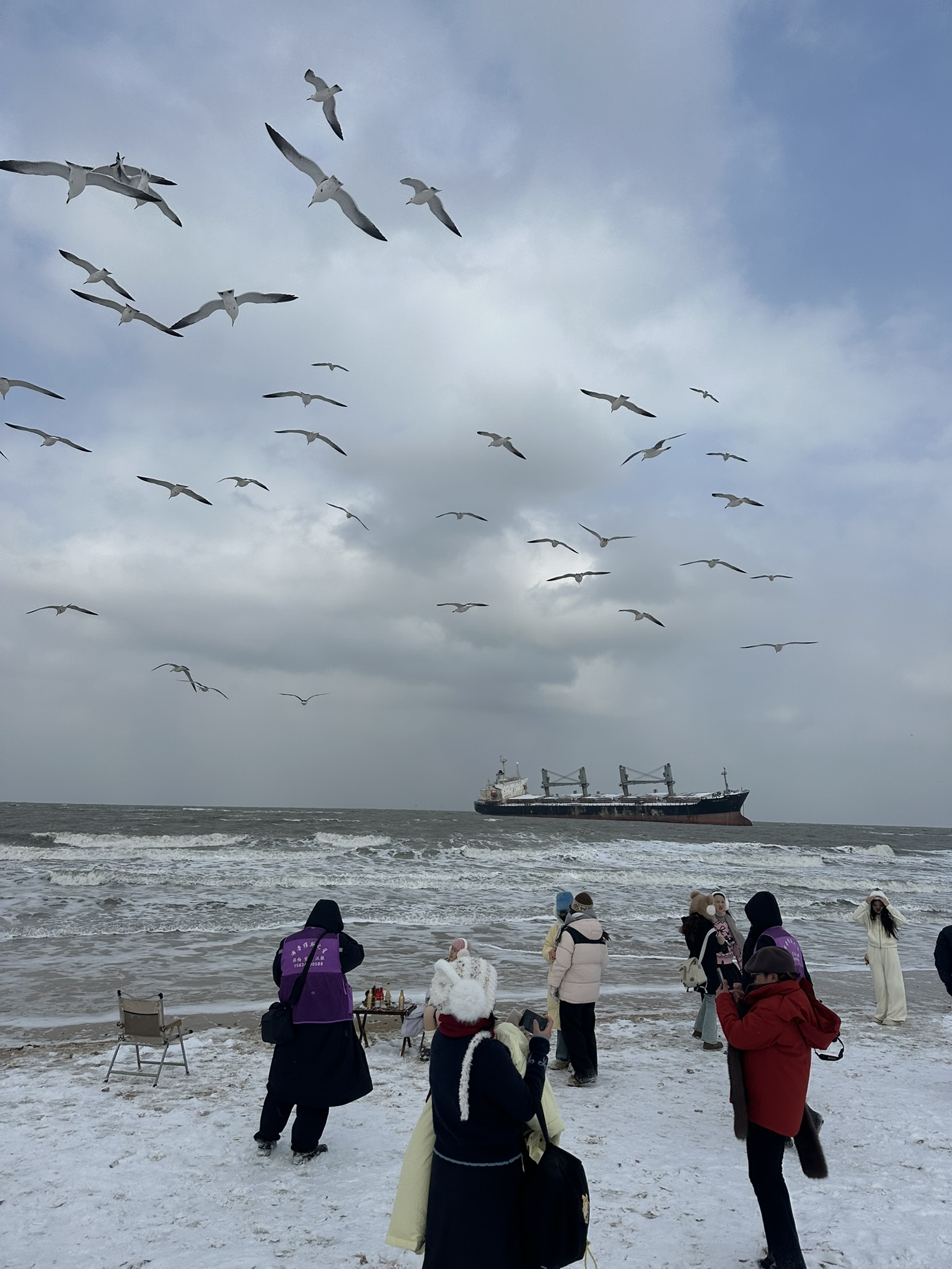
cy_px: 634
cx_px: 476
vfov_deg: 71.6
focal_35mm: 24
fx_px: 880
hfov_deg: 56.8
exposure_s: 1/8197
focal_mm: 6.86
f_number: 1.78
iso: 80
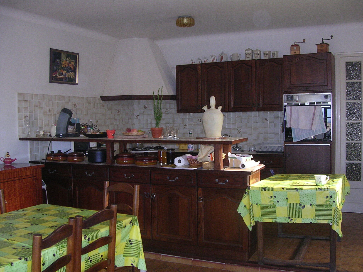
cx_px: 182
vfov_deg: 37.7
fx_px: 398
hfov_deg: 49.0
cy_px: 136
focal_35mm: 38
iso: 210
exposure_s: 1/60.1
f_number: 2.8
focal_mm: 5.8
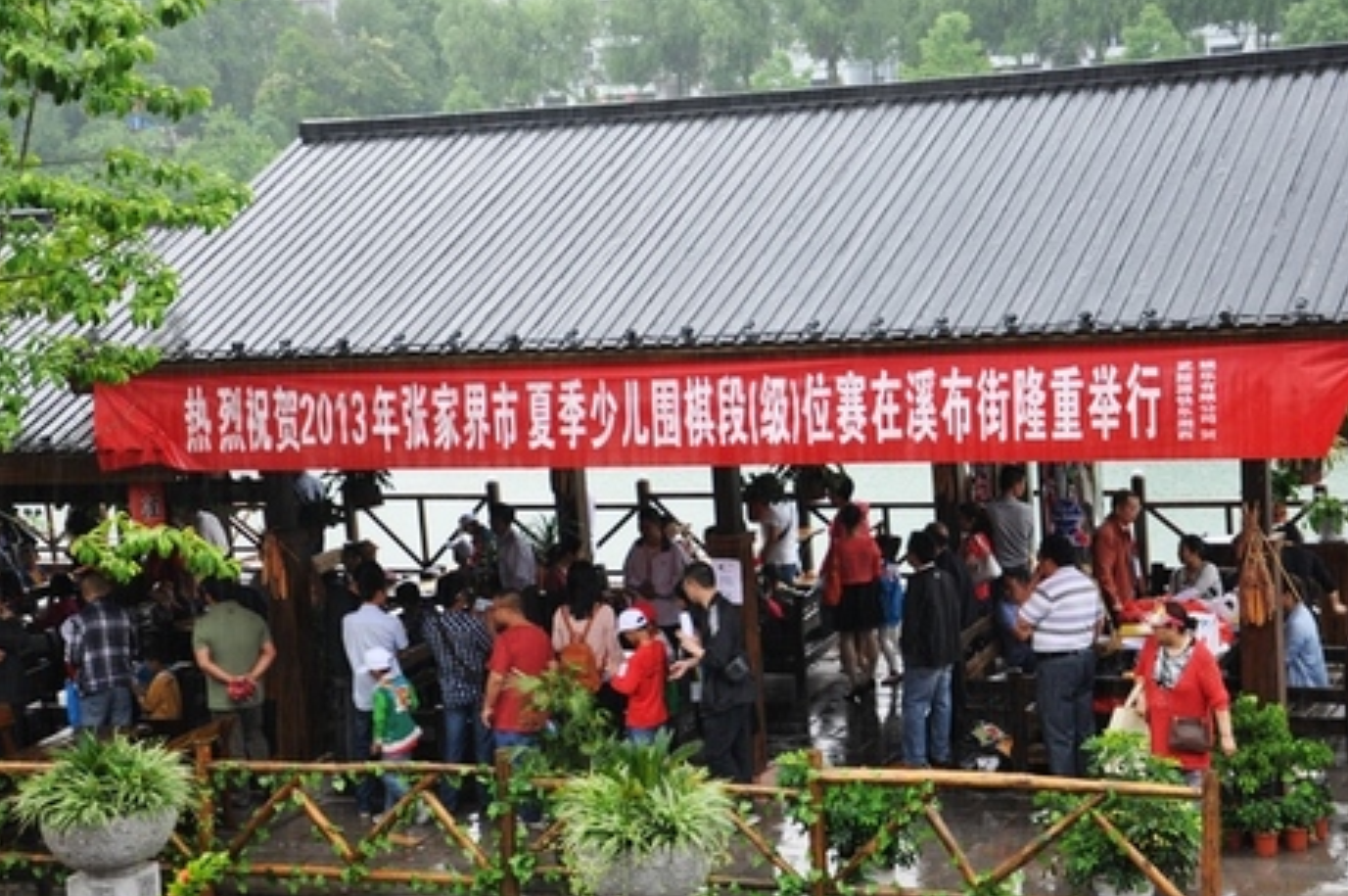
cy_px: 482
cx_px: 711
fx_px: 2751
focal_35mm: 74
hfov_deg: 27.5
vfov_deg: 18.5
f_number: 4.8
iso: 250
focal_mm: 45
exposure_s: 1/30
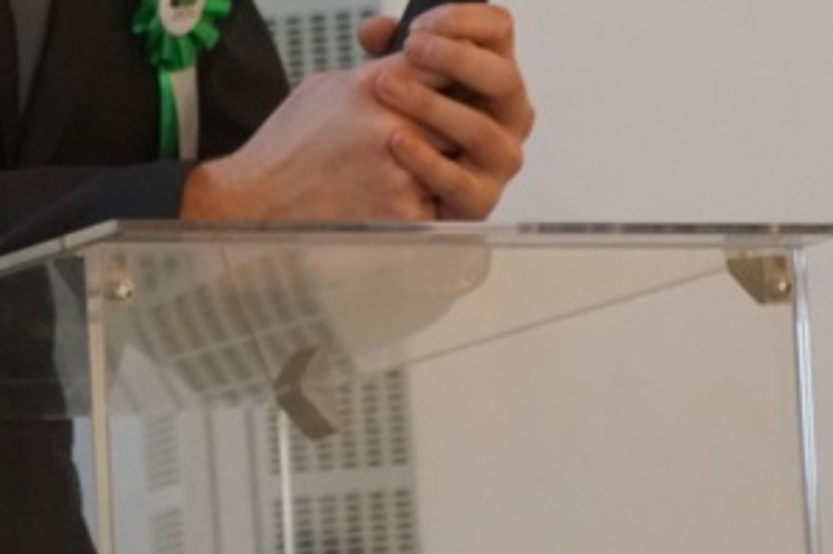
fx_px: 13944
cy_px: -193
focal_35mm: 603
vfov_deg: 2.3
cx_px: 162
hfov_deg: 3.4
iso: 3200
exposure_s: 1/25
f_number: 5.6
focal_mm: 120
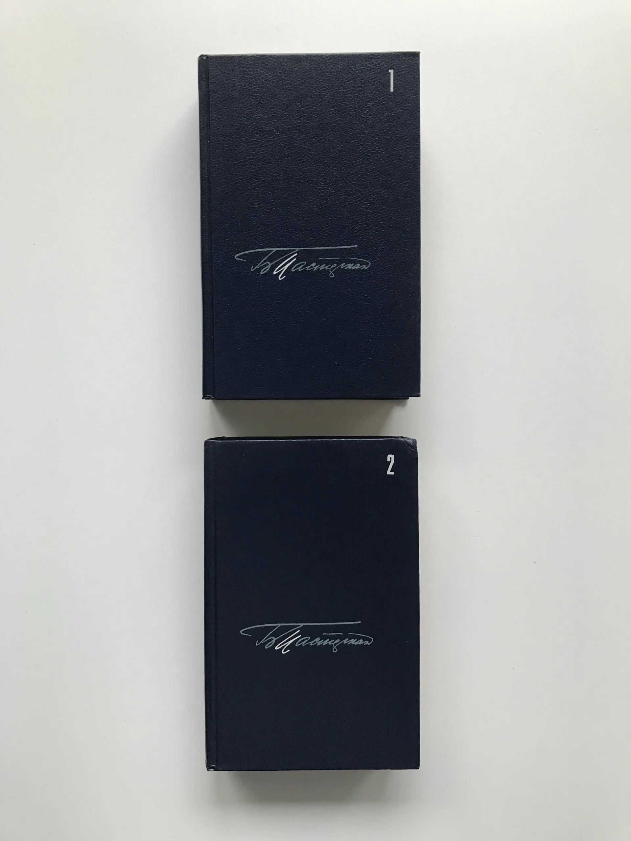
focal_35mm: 28
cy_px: 420
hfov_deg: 49.7
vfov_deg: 63.4
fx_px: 681
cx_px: 316
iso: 32
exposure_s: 1/33
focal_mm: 3.99
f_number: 1.8
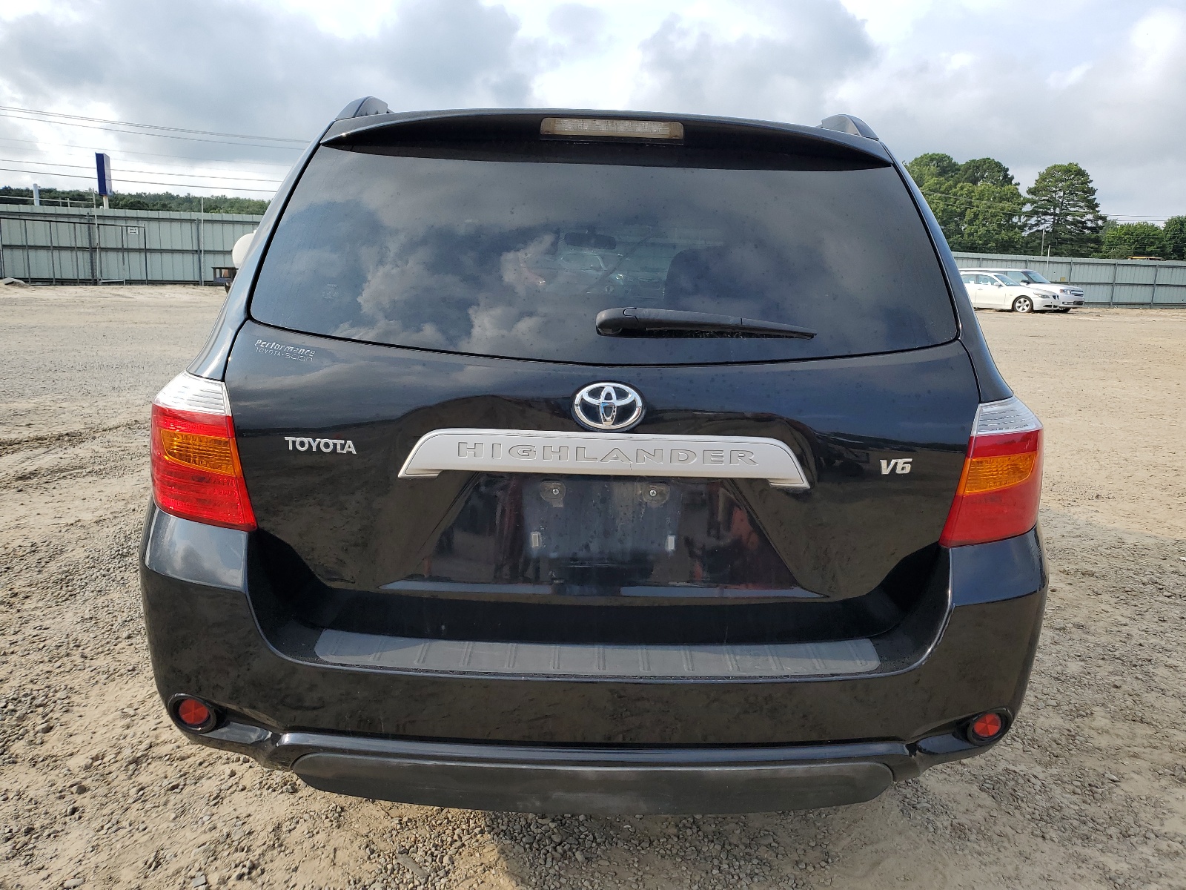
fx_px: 891
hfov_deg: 67.3
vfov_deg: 53.1
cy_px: 445
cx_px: 593
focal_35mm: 26
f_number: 1.5
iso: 50
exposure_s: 1/1667
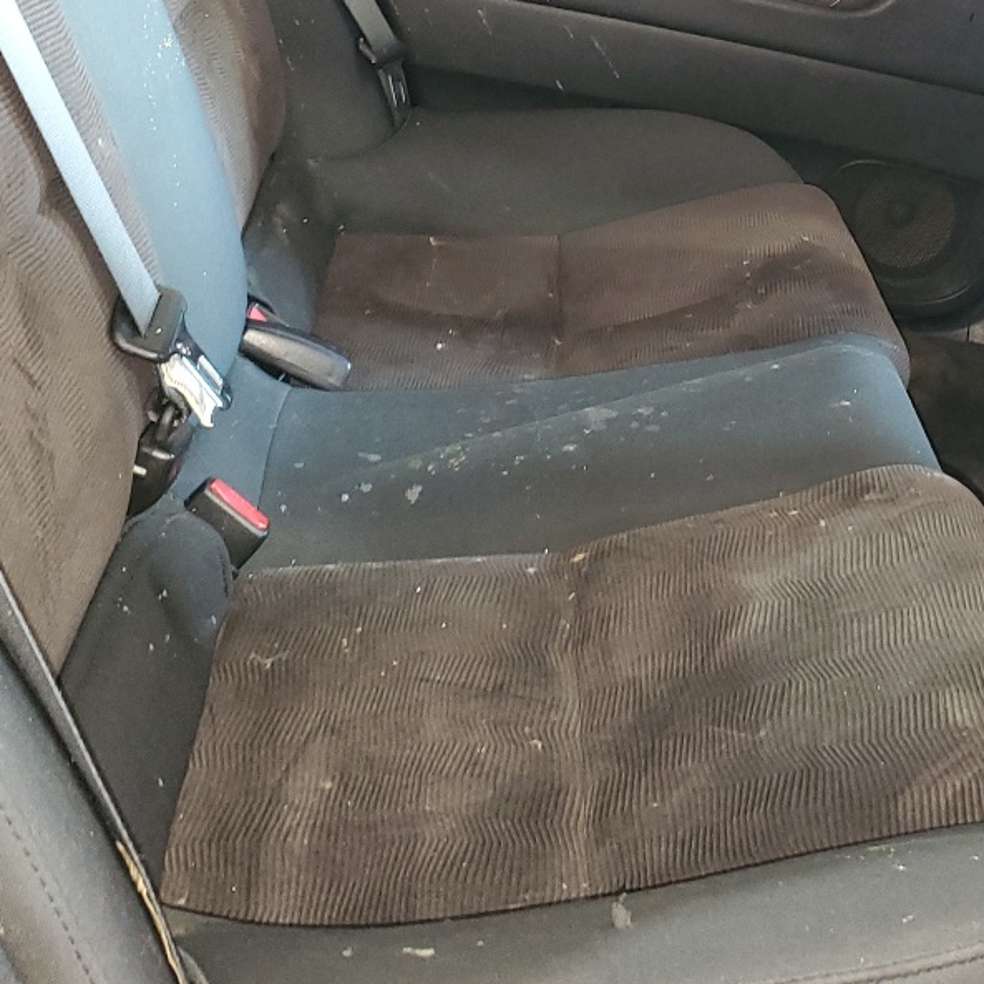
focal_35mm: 62
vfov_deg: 27.5
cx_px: 806
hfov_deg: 27.1
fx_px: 1994
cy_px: 309
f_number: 1.5
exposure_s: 1/13
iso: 139
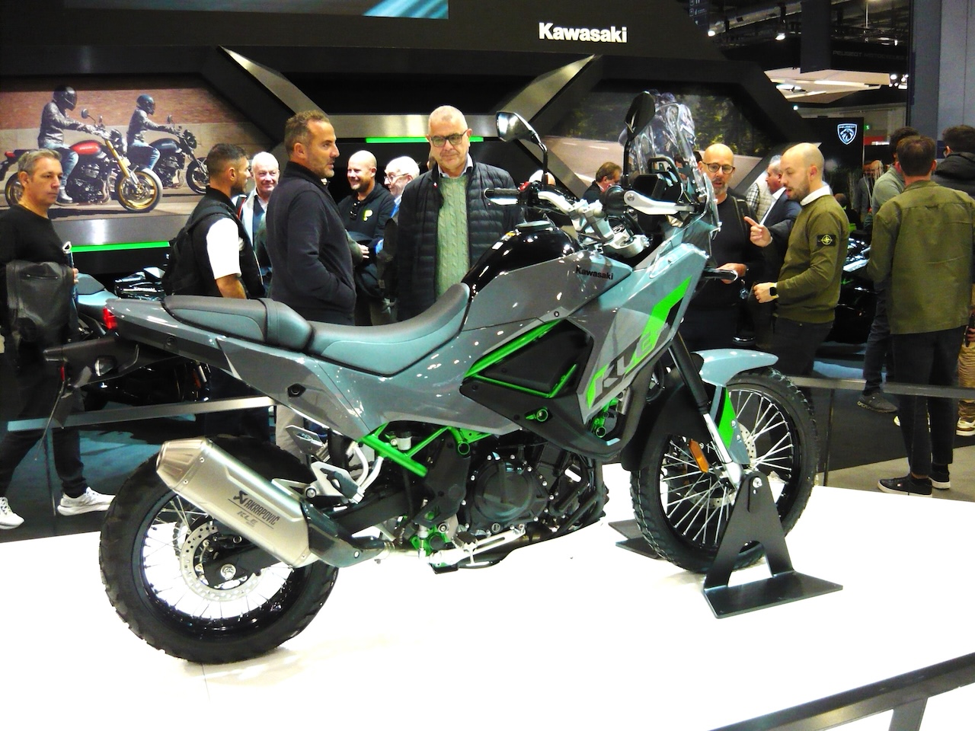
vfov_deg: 42.9
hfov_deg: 55.4
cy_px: 366
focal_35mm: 33
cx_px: 488
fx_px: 929
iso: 400
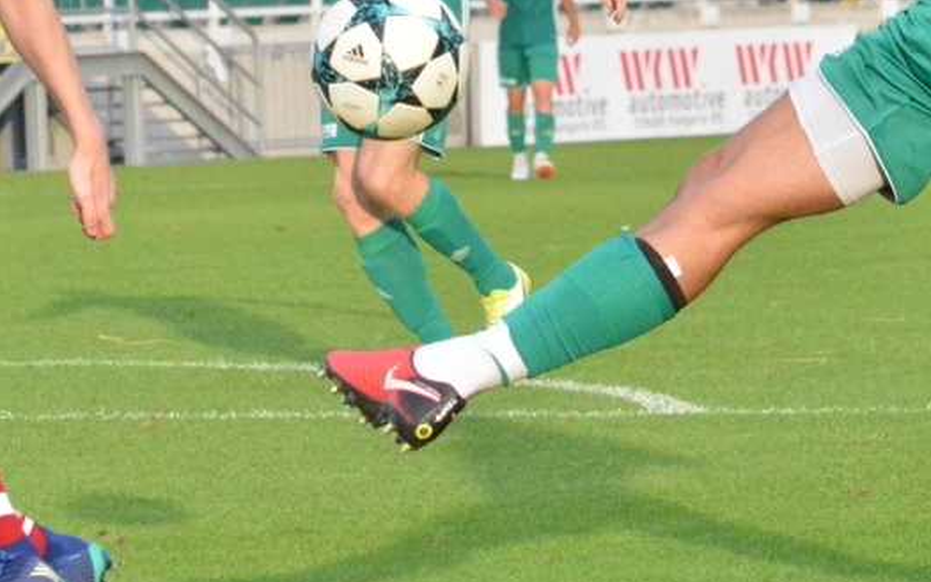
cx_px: 692
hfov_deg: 4.8
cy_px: -36
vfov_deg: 3.0
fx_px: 11065
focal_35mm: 436
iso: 6400
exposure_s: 1/2000
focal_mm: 125
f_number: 10
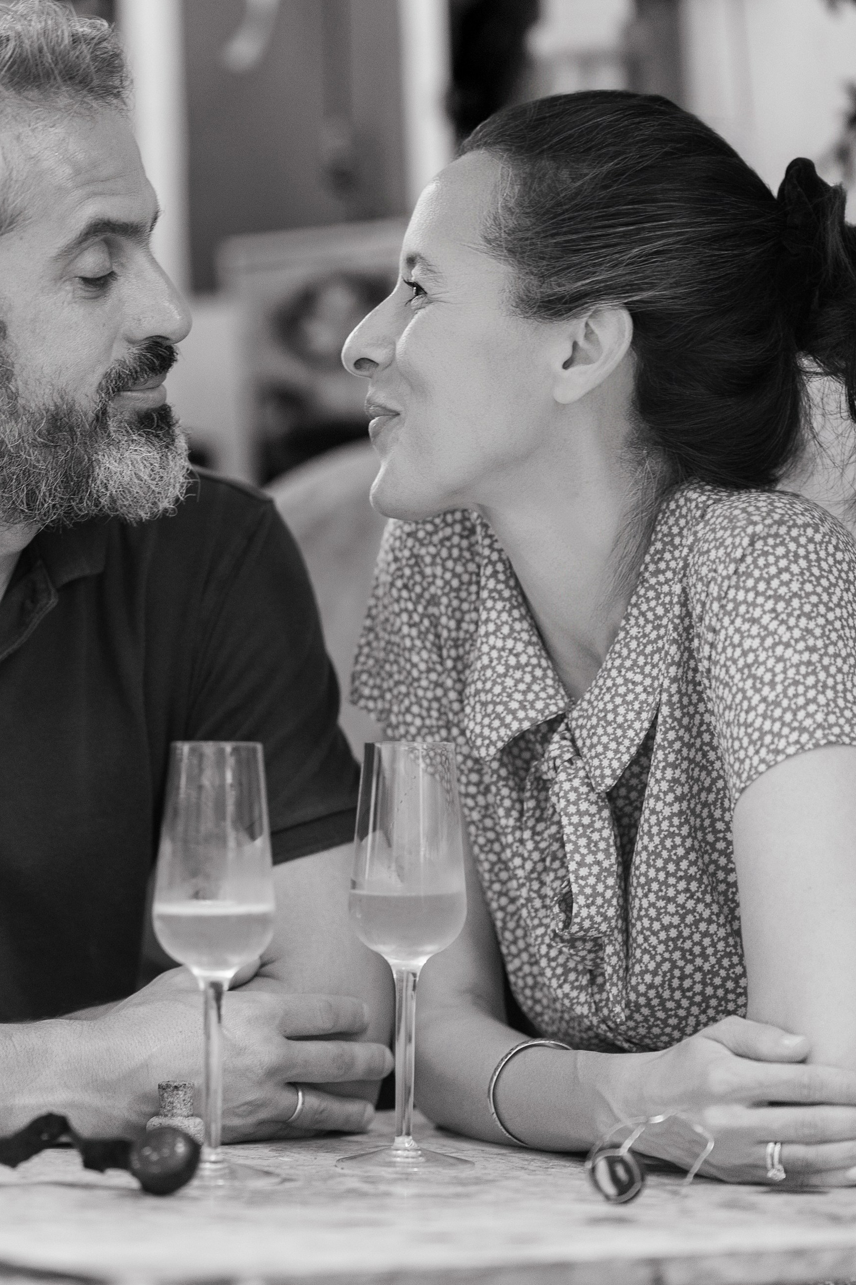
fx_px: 4779
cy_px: 520
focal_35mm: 134
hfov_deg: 10.2
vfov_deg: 15.3
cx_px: 213
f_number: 1.6
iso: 1250
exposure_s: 1/100
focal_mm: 85
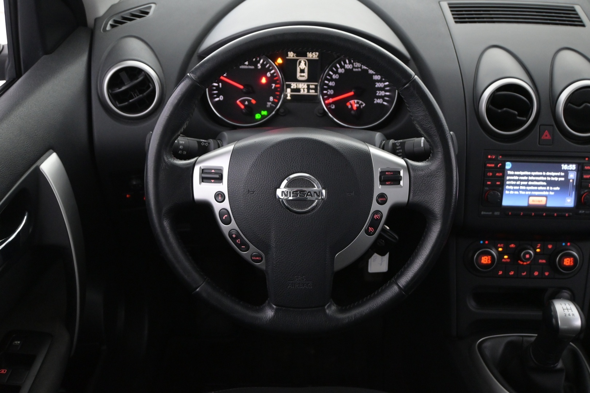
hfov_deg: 51.3
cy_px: 196
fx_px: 615
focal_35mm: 38
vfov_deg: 35.5
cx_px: 295
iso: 2500
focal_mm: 25
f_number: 4.2
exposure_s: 1/40
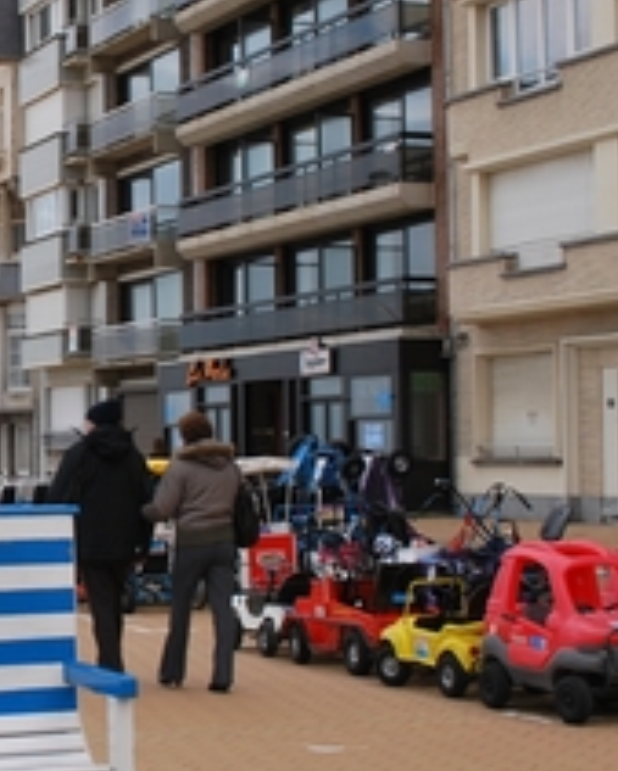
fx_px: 2010
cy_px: 309
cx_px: -84
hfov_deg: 16.9
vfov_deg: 21.7
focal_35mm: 88
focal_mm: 22
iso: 100
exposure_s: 1/160
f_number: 6.3
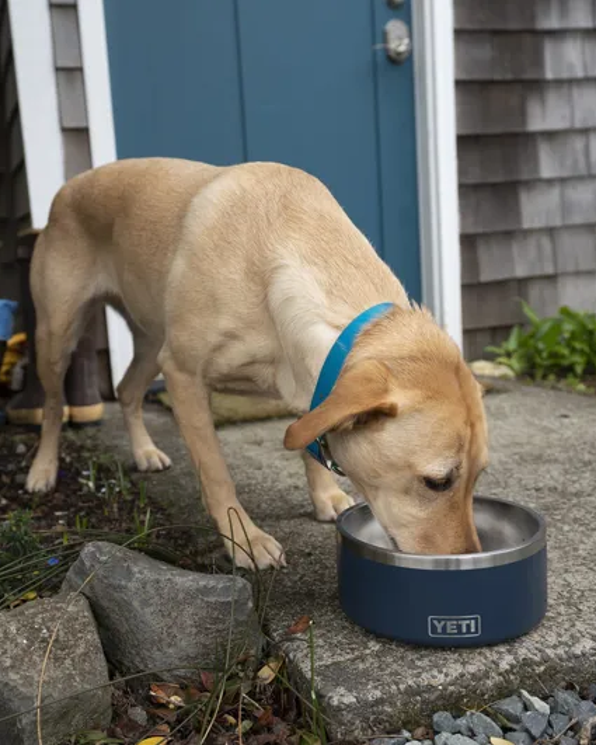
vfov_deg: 44.8
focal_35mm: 41
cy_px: 372
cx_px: 247
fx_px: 904
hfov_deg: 36.4
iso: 640
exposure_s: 1/400
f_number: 4
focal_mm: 29
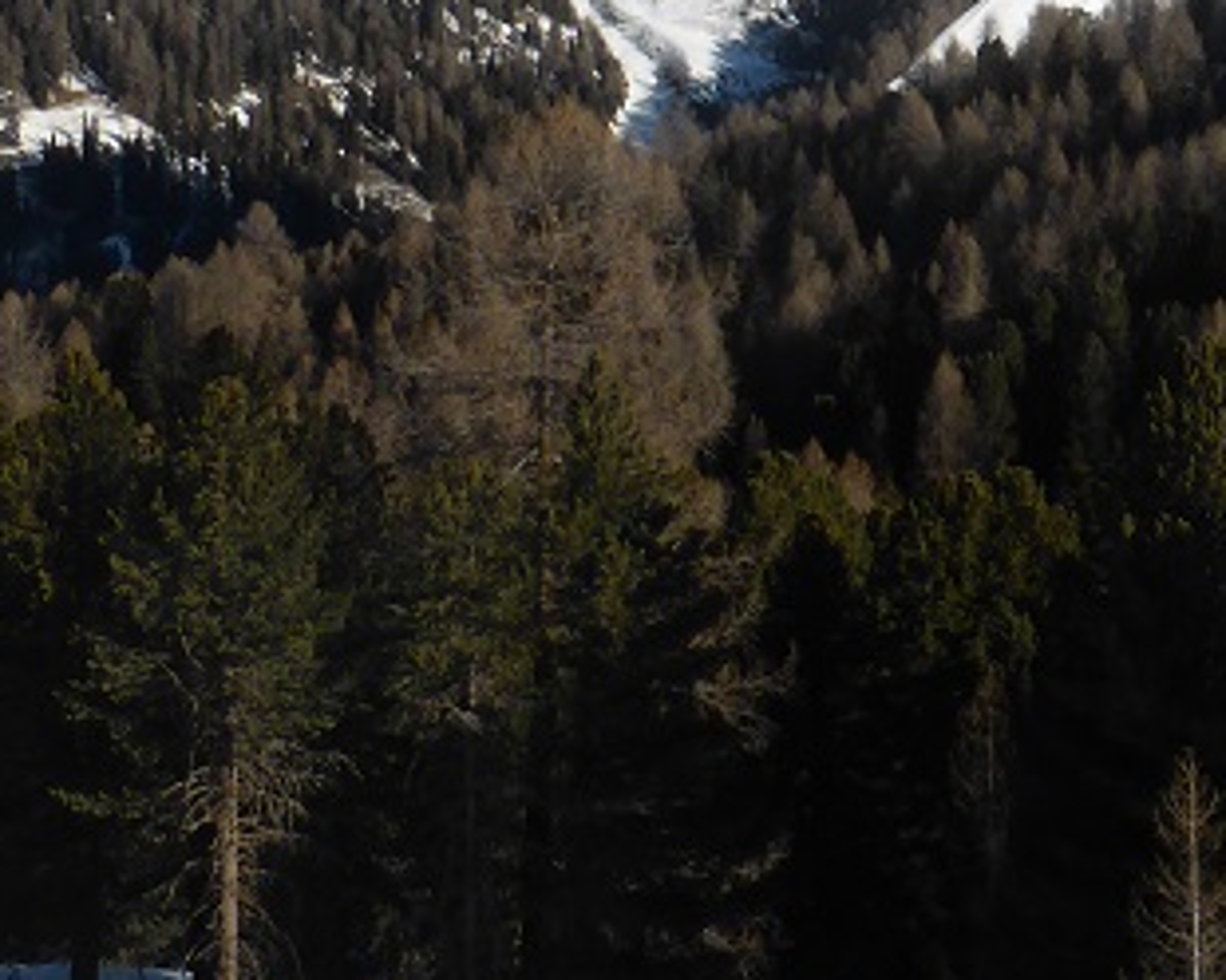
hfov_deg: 18.0
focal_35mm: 100
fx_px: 3628
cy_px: -300
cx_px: 1554
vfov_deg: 14.7
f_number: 3.6
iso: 100
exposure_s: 1/1600
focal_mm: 5.4
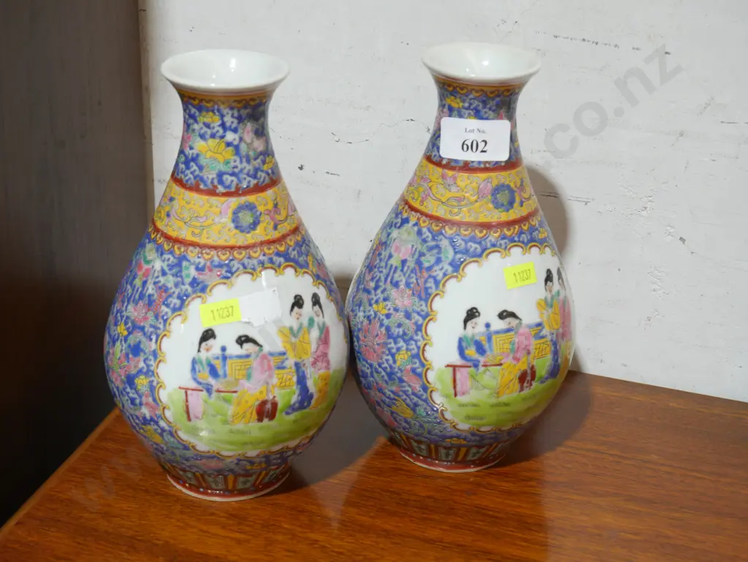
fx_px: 1254
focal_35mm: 58
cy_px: 281
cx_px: 374
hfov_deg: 33.2
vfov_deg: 25.3
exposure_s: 1/60
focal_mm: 29
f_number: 5.4
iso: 800
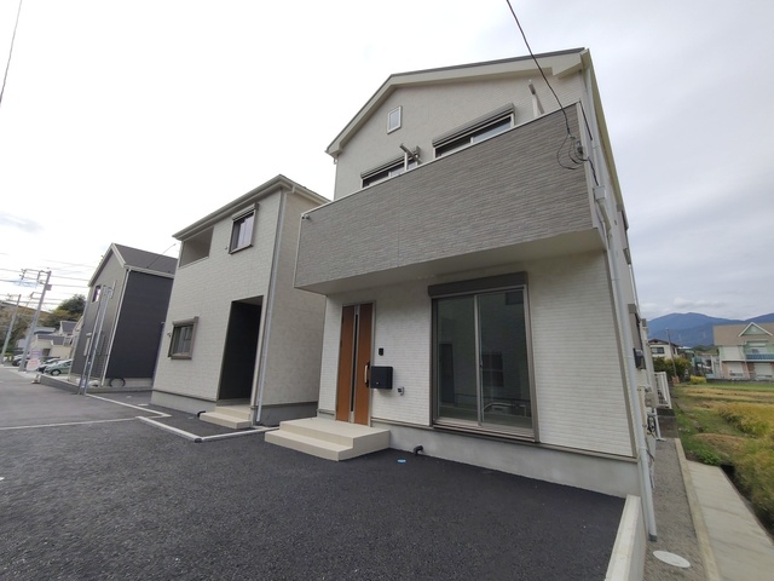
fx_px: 335
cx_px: 387
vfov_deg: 81.7
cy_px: 290
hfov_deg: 98.2
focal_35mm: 15
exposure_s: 1/1089
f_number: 2.4
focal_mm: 1.6
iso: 50
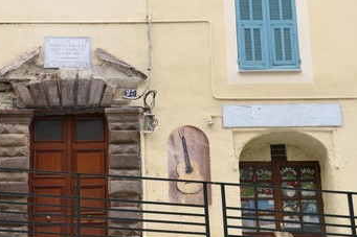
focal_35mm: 74
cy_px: 119
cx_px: 138
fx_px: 733
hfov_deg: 27.3
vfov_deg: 18.4
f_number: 5
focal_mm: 60
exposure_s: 1/320
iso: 320
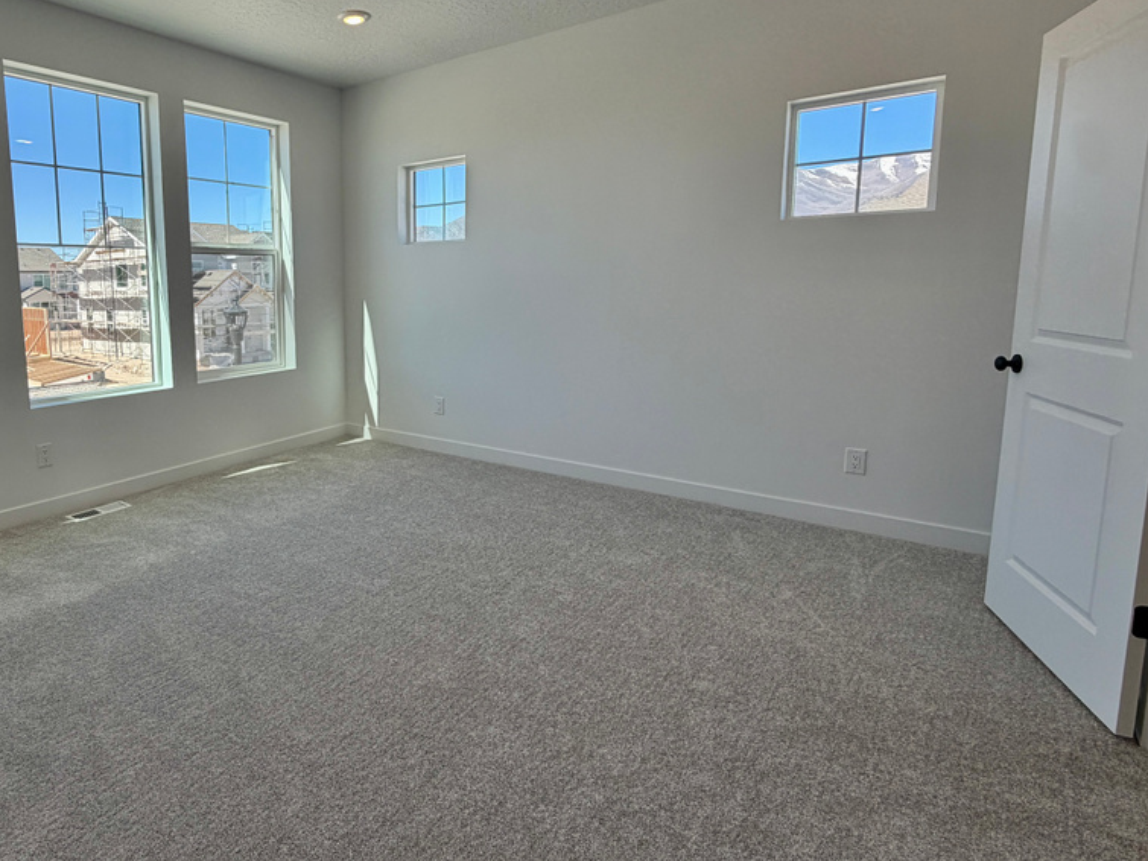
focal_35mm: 19
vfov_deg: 68.2
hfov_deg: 81.6
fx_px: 630
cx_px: 376
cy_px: 359
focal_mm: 2.22
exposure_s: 1/502
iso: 64
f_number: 2.2
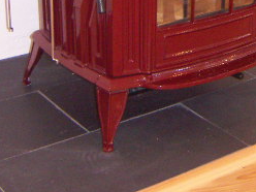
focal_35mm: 93
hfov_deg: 20.8
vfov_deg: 15.7
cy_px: 20
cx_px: 213
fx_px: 688
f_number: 2.8
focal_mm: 4.7
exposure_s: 1/50
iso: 200
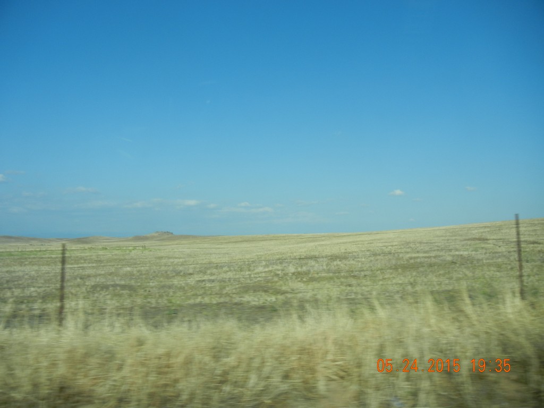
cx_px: 272
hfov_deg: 60.0
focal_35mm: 30
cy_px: 204
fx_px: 471
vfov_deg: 46.8
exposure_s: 1/424
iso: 160
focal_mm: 5.4
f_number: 7
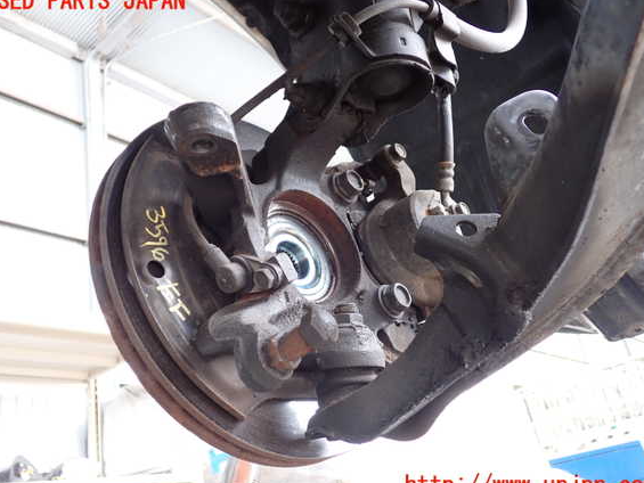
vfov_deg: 41.8
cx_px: 320
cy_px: 244
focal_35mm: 34
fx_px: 633
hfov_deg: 53.9
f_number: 2.4
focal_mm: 5.79
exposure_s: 1/40
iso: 200
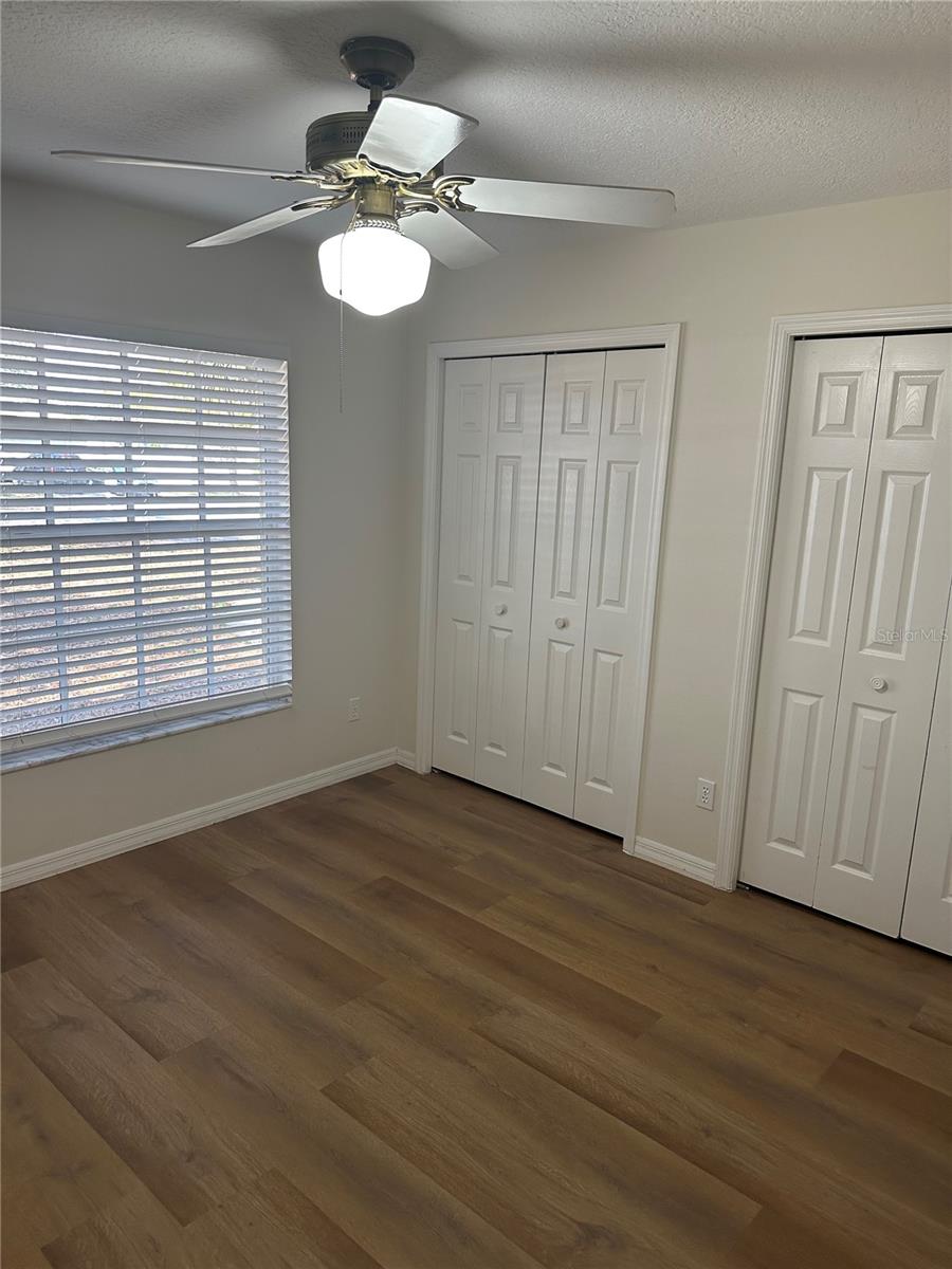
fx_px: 880
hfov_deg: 56.8
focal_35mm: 24
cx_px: 476
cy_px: 634
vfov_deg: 71.6
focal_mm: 6.86
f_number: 1.78
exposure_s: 1/120
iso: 160
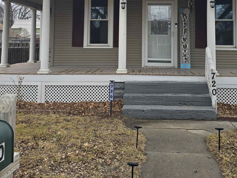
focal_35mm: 41
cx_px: 126
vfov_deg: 33.8
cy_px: 29
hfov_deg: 45.8
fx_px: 281
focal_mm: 6.3
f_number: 1.7
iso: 12
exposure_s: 1/249
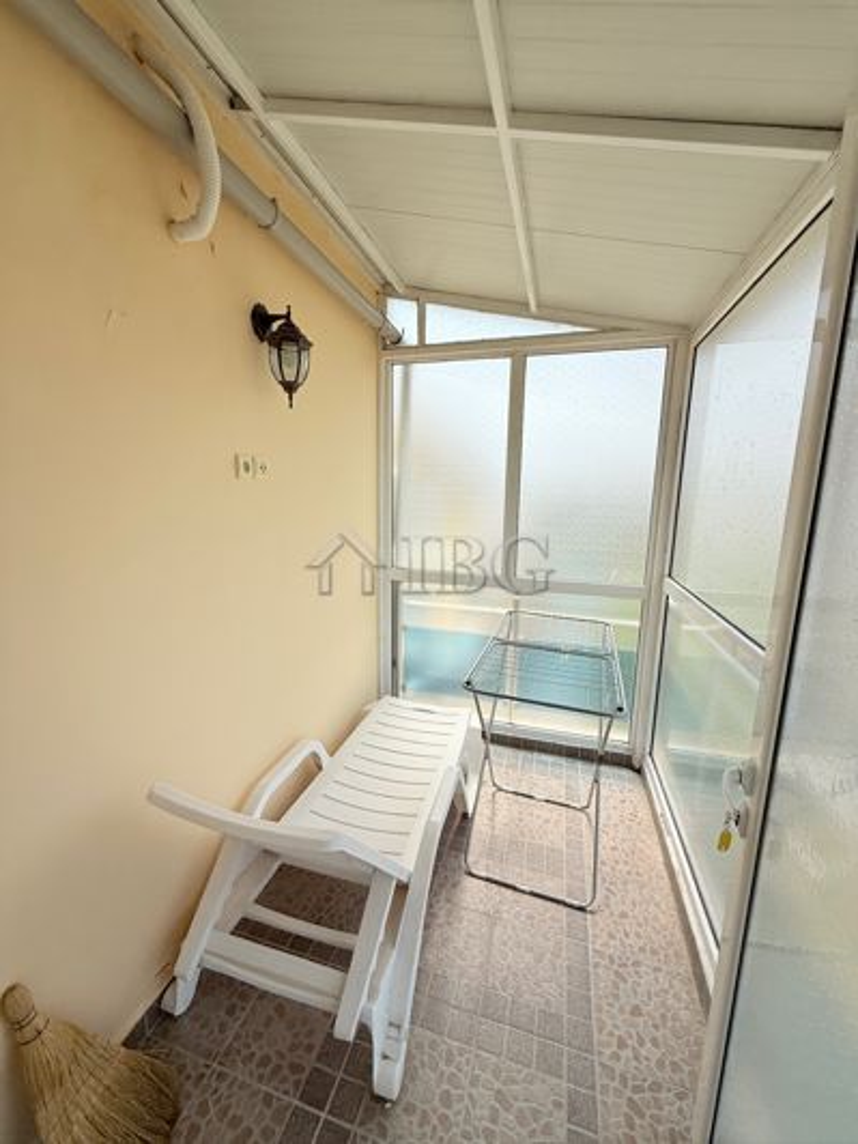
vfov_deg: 102.1
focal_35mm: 14
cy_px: 572
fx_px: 463
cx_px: 429
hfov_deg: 85.7
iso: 50
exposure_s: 1/2320
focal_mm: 2.22
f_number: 2.2
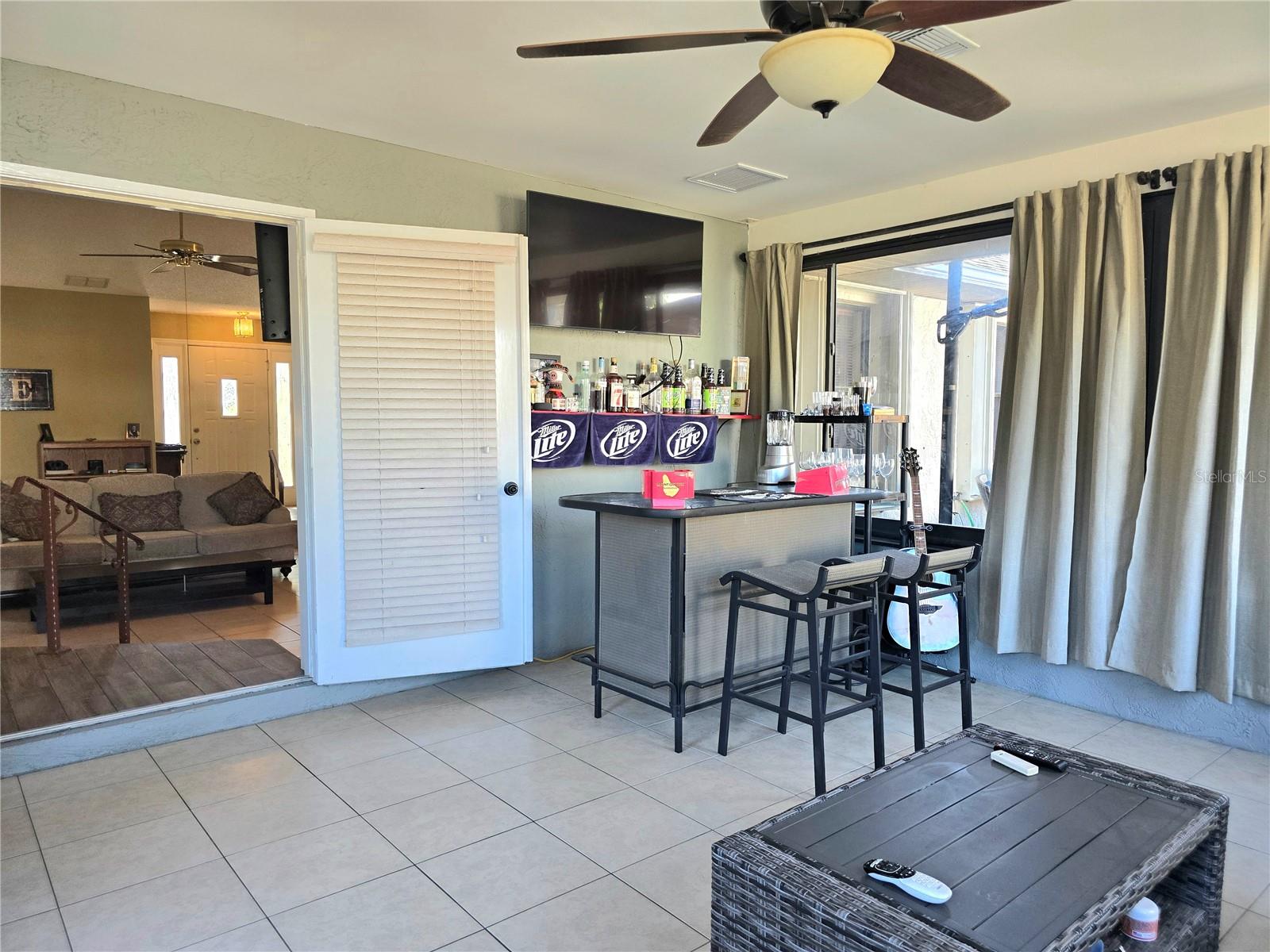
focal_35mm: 23
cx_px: 635
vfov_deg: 58.9
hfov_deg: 73.9
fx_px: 844
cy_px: 476
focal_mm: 6.3
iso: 200
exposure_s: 1/182
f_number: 1.7
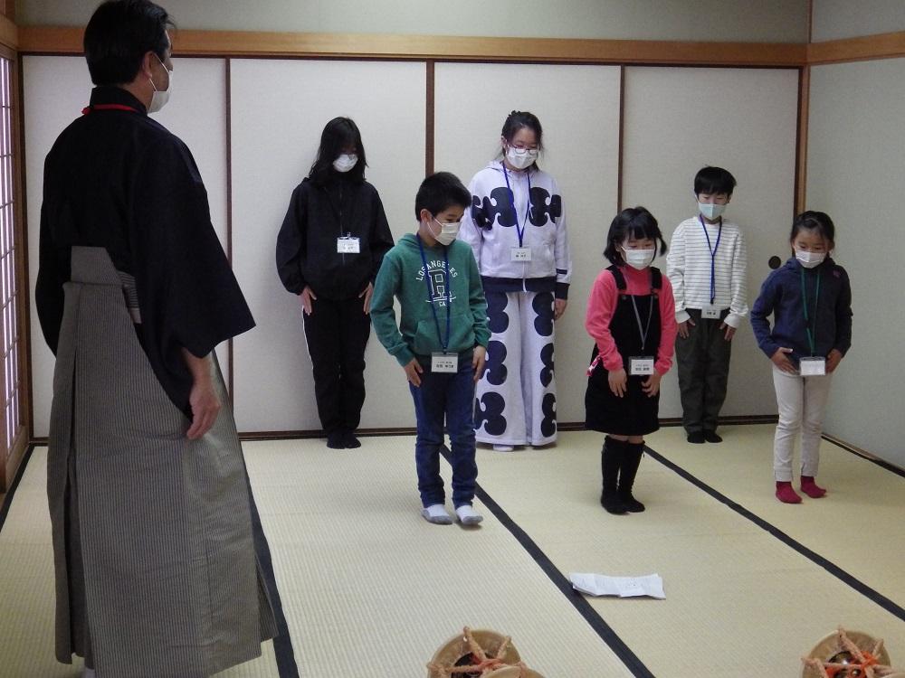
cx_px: 452
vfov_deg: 24.8
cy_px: 339
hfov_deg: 32.7
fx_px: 1542
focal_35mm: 59
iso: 800
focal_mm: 10.7
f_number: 4
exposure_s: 1/45
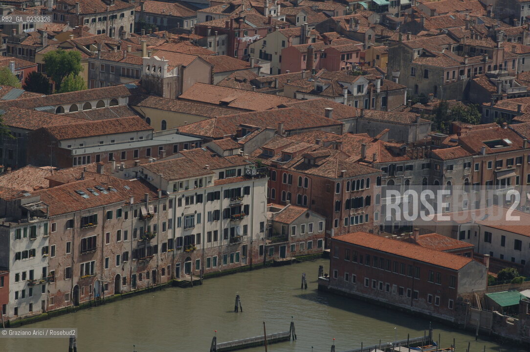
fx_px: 3198
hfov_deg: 9.5
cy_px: 176
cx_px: 265
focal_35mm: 218
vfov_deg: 6.3
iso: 200
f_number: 9
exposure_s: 1/800
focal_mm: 145
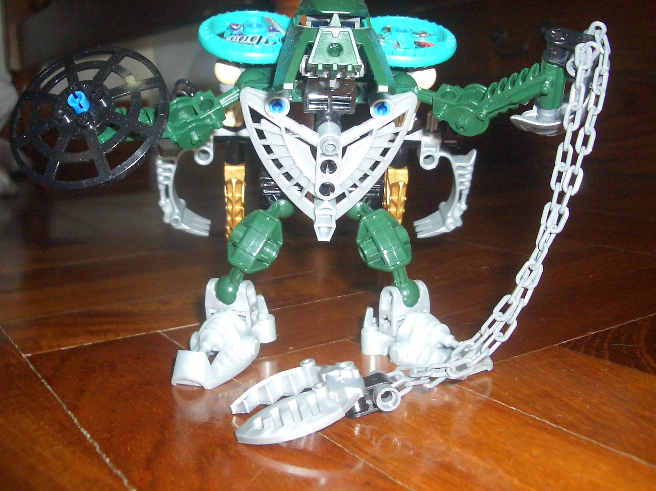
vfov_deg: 35.1
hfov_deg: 45.8
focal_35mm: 41
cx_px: 320
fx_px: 777
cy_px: 217
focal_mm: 5.8
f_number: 2.6
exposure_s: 1/40
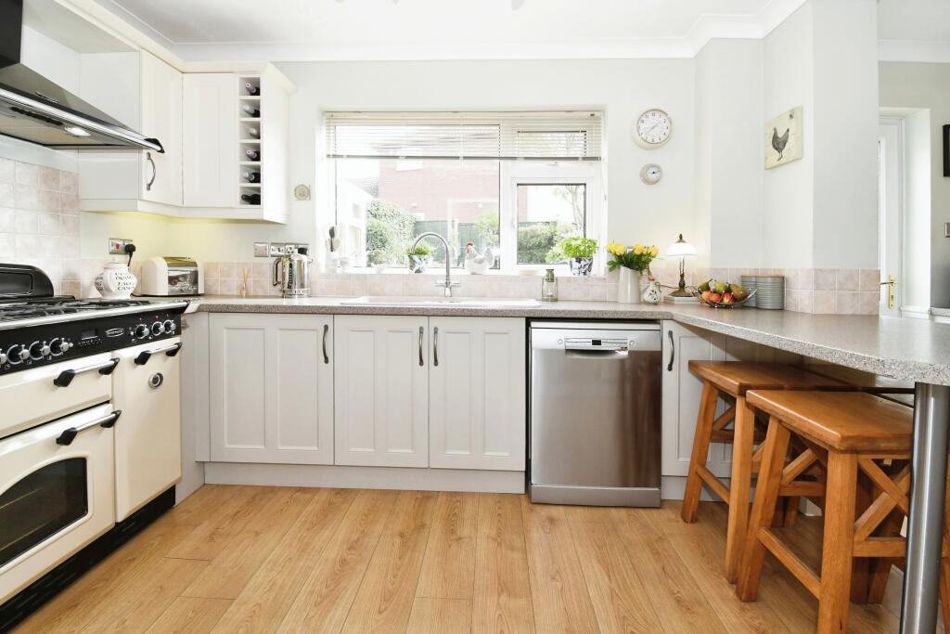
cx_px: 475
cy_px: 317
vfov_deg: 77.3
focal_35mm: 15
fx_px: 396
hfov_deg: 100.4
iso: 800
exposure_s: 1/60
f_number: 7.1
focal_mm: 10
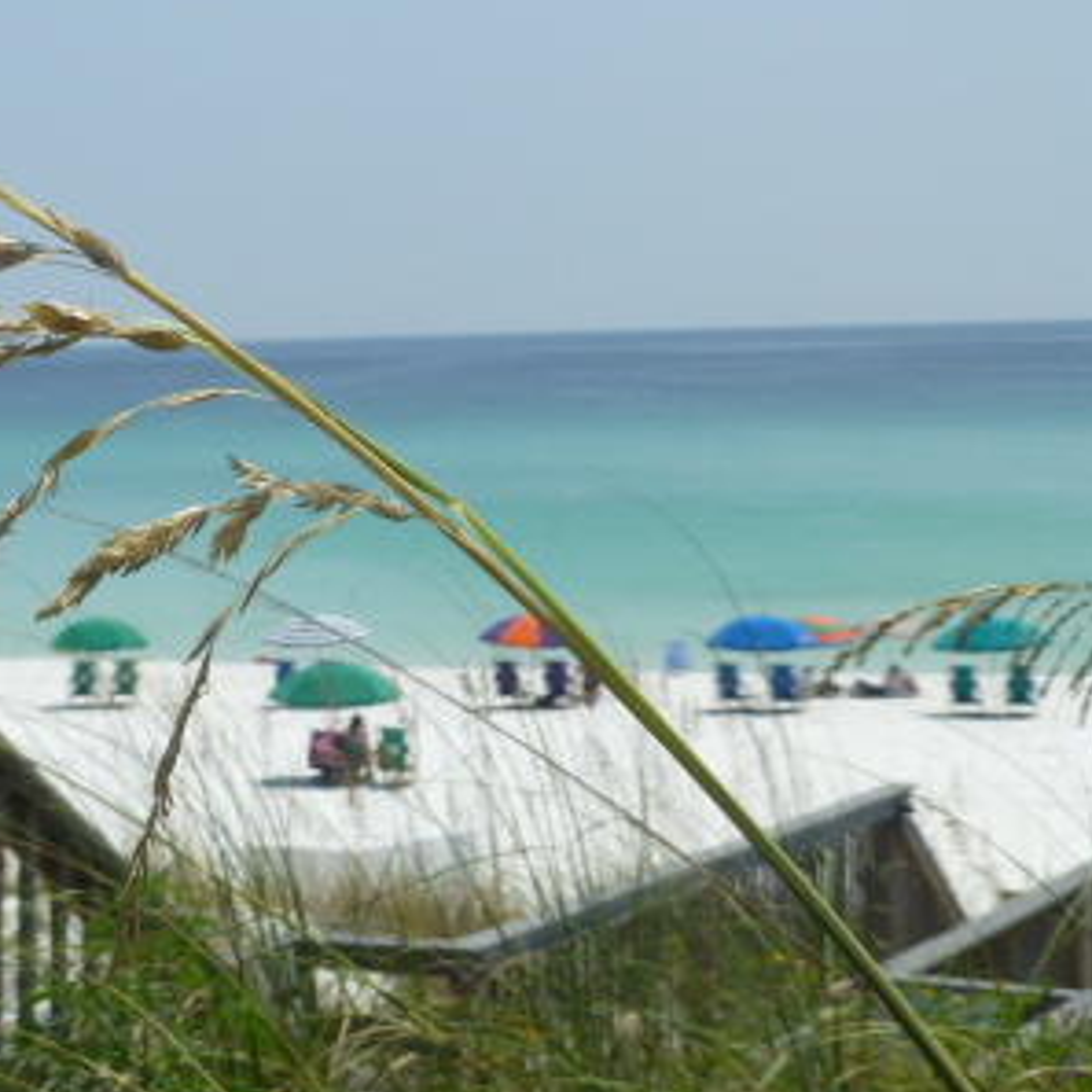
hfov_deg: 17.4
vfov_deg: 17.9
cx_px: -63
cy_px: 548
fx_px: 3462
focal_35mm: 97
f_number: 4.4
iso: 100
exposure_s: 1/1600
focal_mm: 9
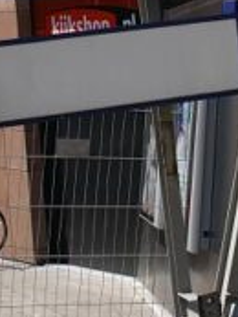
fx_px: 1608
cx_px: 185
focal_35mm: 176
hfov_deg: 8.4
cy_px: -5
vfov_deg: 11.1
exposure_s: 1/160
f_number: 9
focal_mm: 35
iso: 100
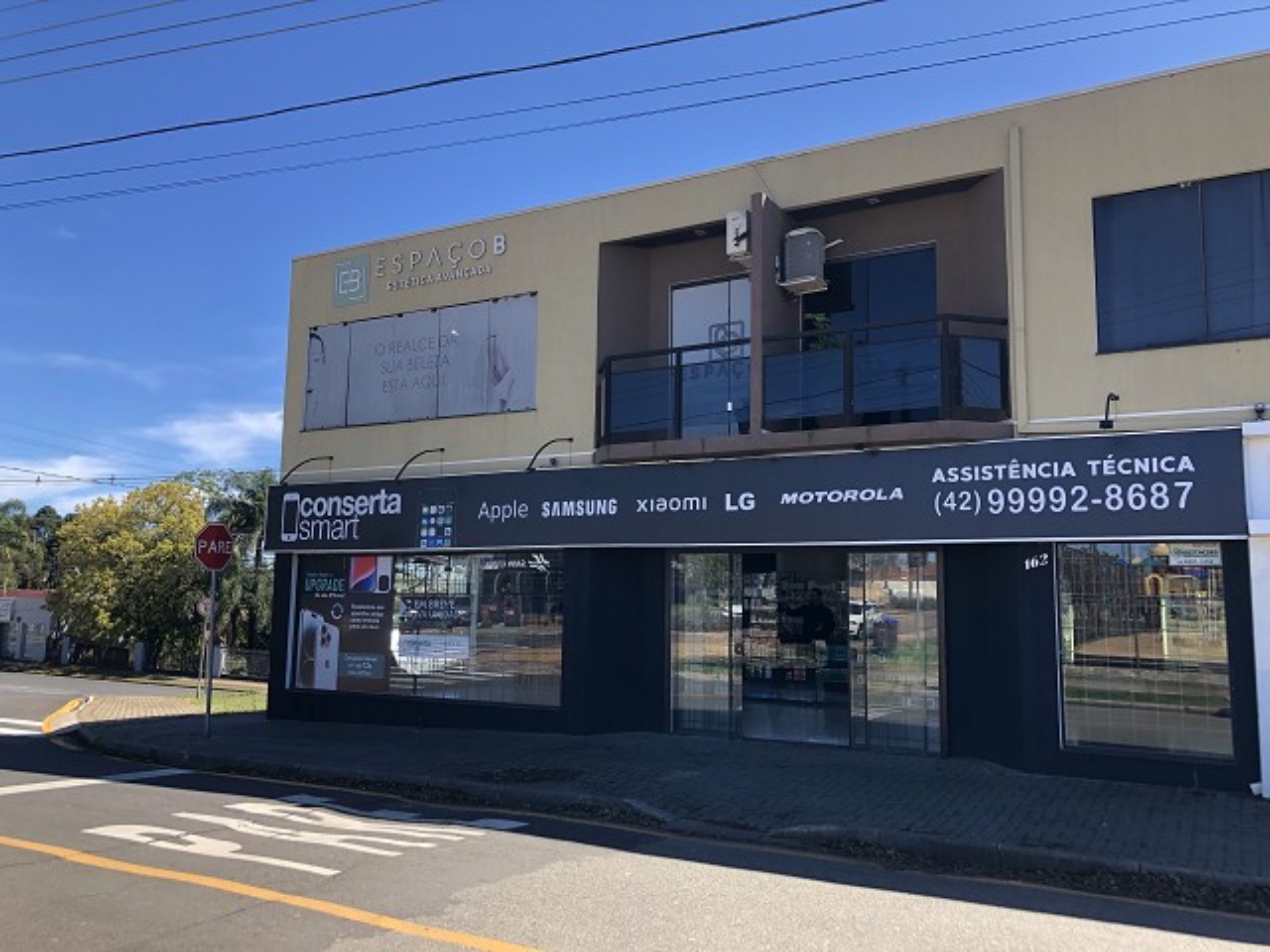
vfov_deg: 49.7
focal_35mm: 28
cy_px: 476
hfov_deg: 63.4
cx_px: 635
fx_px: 1027
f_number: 1.8
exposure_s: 1/750
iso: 20
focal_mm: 3.99
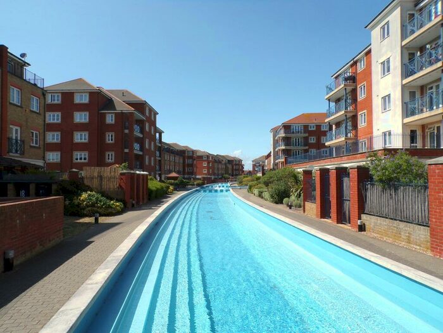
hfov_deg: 71.6
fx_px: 307
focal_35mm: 24
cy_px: 166
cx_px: 222
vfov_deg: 56.8
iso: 80
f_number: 5.8
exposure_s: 1/350
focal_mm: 4.3
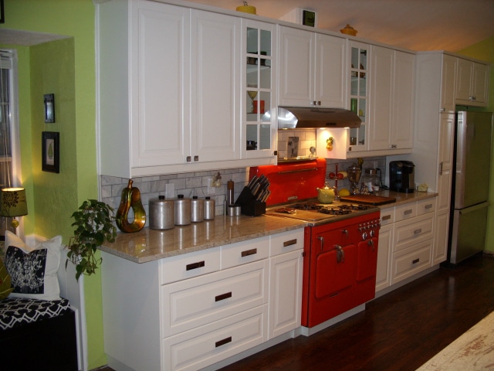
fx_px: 542
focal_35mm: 38
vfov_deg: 37.7
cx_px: 247
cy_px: 186
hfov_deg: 49.0
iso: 200
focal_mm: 7.8
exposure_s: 1/30
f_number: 2.8
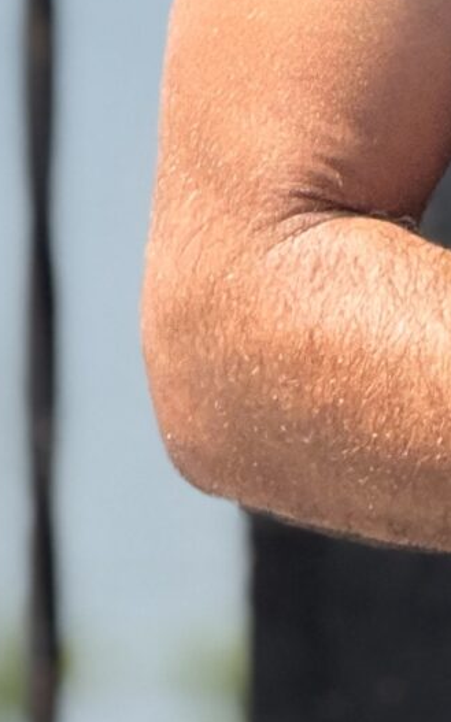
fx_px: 12164
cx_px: 925
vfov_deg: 3.4
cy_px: -830
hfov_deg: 2.1
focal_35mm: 618
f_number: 2.8
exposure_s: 1/1096
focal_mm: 15.66
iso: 64
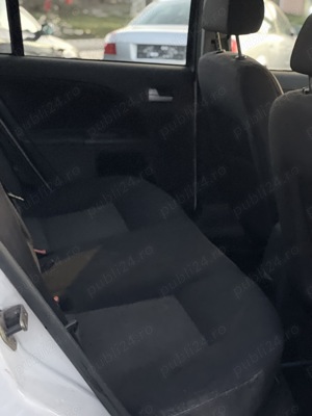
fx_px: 625
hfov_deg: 28.0
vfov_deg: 36.8
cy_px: 208
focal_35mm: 52
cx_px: 156
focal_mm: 6
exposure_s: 1/15
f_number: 2
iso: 2000
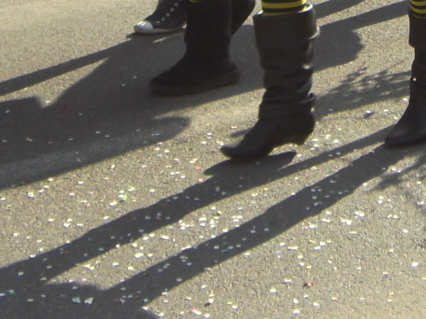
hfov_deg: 11.9
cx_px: 406
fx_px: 2018
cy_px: -266
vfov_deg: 8.7
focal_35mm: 164
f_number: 2.7
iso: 64
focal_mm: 6.2
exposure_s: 1/500
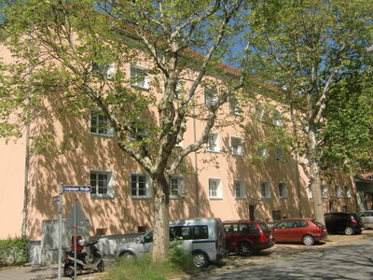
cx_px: 186
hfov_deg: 54.0
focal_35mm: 34
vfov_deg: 41.8
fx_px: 366
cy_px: 140
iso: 64
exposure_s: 1/800
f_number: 3.6
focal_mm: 6.1
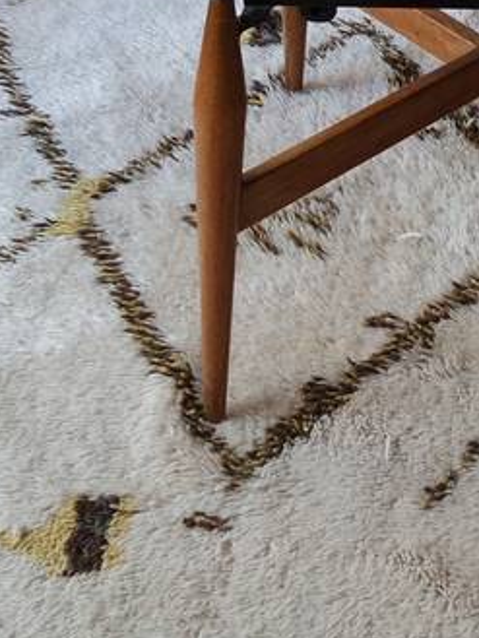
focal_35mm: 101
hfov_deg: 13.9
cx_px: 667
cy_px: -19
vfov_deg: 18.8
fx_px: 1862
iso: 800
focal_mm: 20
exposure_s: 1/40
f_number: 3.5
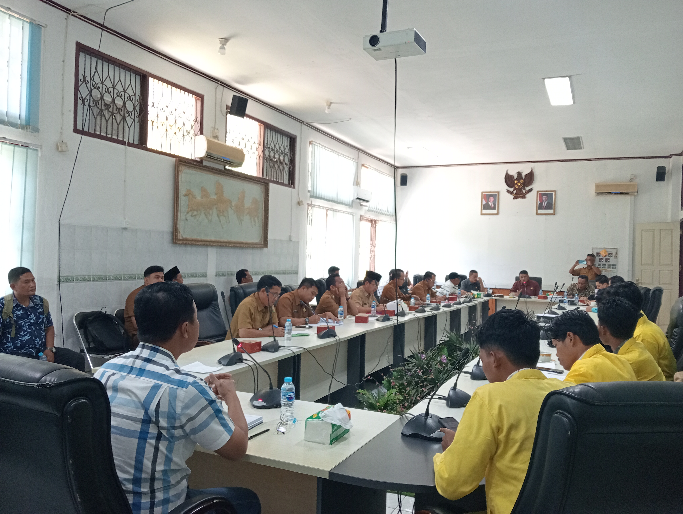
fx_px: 553
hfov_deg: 63.4
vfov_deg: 49.9
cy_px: 257
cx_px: 342
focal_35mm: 28
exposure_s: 1/33.3
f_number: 1.8
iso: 445
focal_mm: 3.98
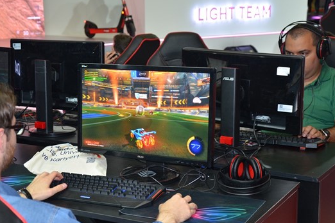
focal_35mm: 69
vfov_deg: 19.7
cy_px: 122
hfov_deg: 29.2
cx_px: 155
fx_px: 642
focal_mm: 40
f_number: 4.5
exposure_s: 1/60
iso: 800
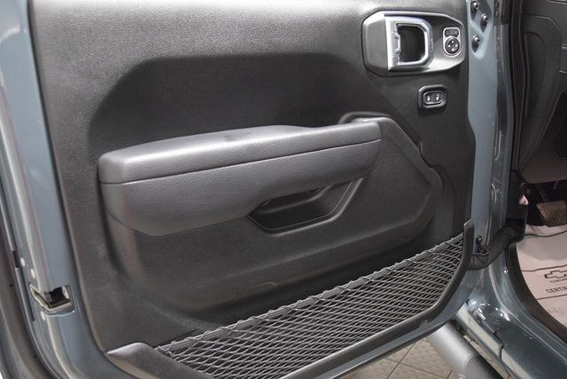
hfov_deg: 57.2
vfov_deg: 40.0
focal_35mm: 33
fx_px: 520
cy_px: 190
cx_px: 284
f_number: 4
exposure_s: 1/30
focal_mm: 22
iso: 3200
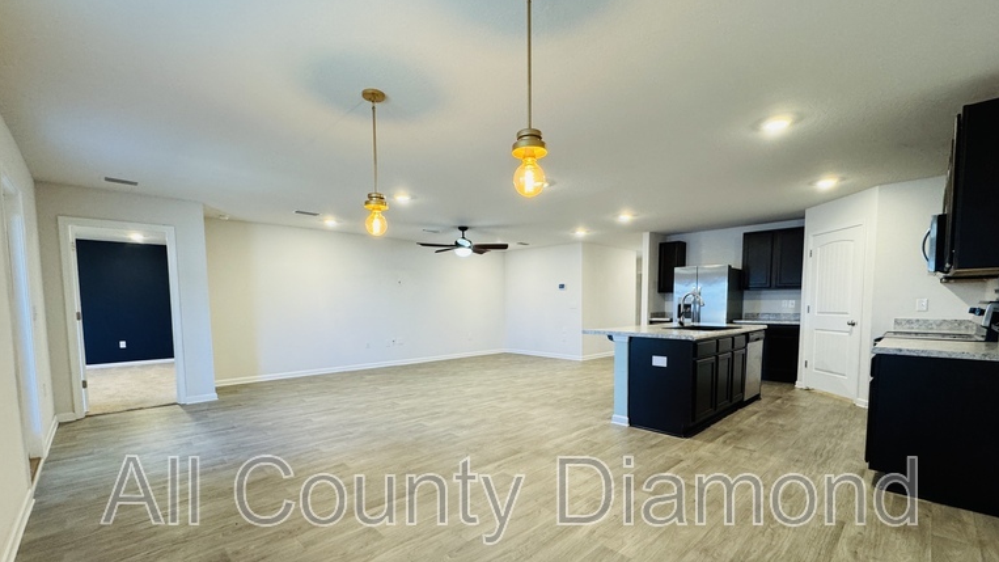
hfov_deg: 99.4
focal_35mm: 16
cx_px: 512
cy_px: 334
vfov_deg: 66.5
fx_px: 424
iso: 200
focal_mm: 2.22
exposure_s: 1/60
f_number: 2.2
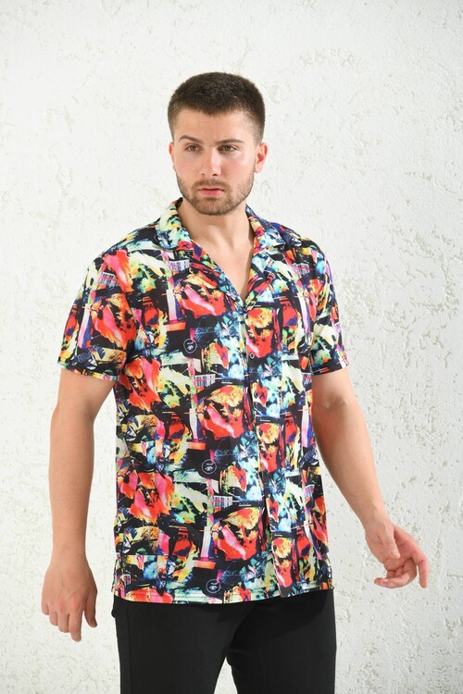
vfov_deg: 11.1
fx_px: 3569
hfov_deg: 7.4
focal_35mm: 185
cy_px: 347
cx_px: 232
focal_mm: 185
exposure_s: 1/160
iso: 125
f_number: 7.1
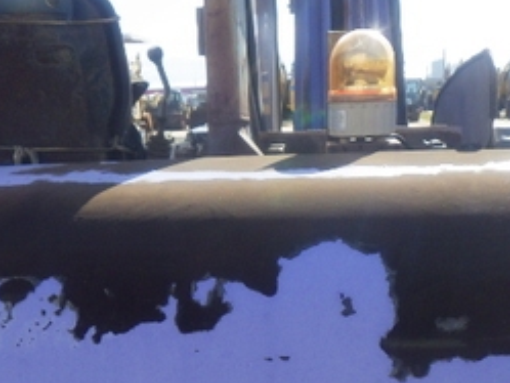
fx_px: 796
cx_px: 225
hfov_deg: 35.5
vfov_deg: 26.5
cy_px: 307
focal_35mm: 54
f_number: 4.2
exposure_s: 1/800
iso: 250
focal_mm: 5
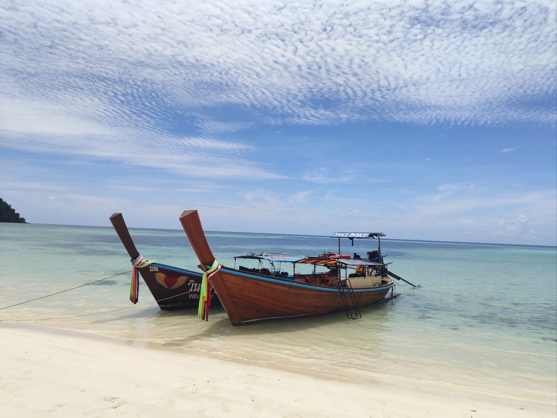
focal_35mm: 26
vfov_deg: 53.1
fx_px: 418
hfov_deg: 67.3
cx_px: 278
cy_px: 209
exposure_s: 1/3333
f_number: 1.75
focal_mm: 4.75
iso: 112
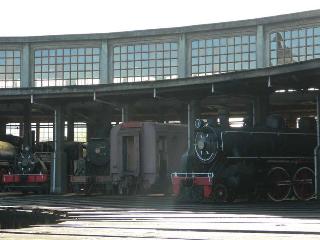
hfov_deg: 19.1
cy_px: 120
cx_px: 160
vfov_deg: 14.4
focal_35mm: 103
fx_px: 952
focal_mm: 18.6
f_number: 4.5
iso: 80
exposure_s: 1/100
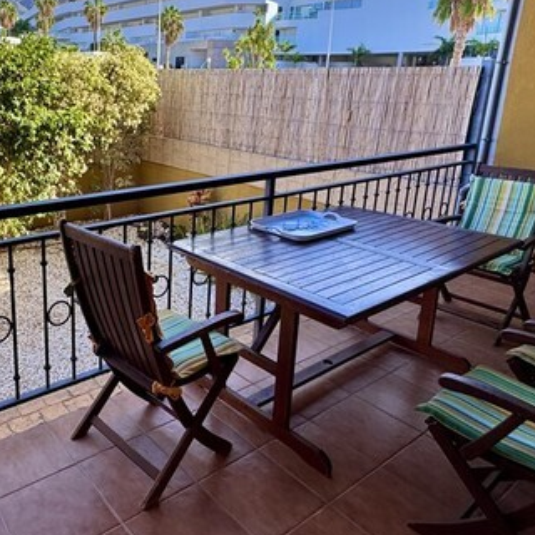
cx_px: 130
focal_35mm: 29
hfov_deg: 53.0
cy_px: 212
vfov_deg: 55.2
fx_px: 507
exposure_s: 1/445
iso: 40
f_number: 2.2
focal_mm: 2.22
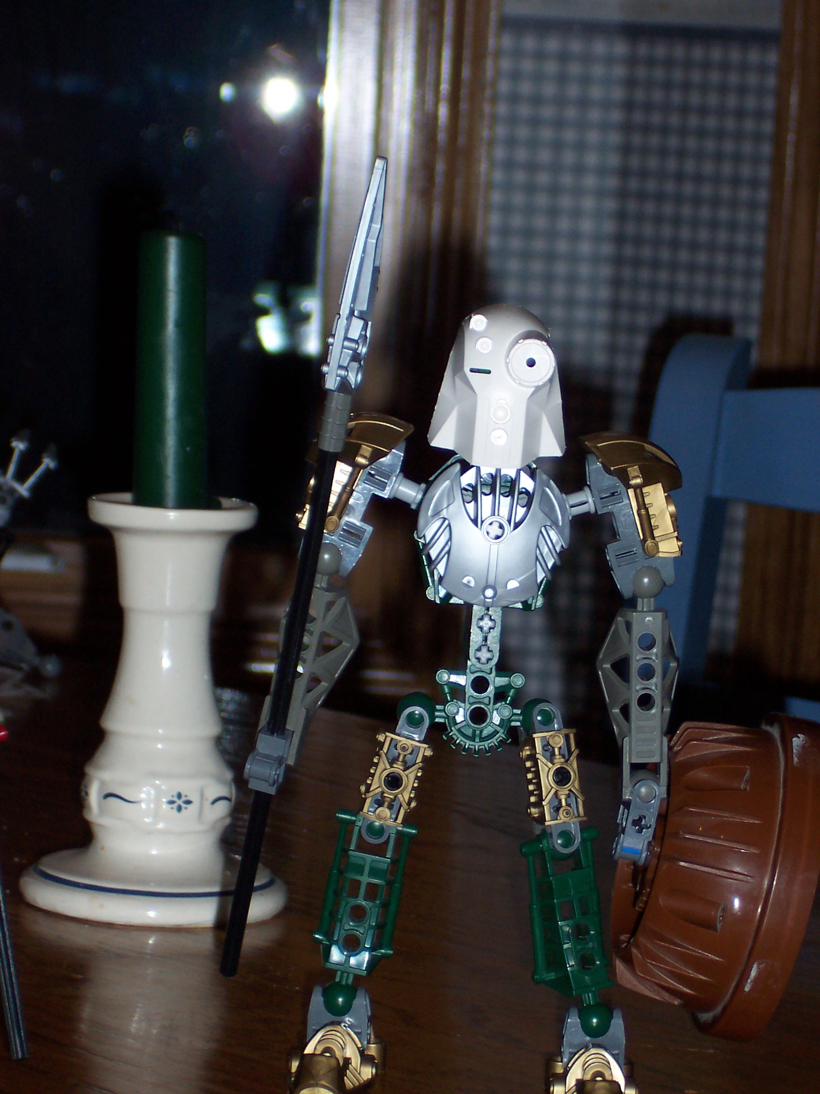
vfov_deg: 13.7
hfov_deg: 10.3
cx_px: 410
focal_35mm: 144
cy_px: 547
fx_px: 4548
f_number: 4.9
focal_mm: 22.4
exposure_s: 1/125
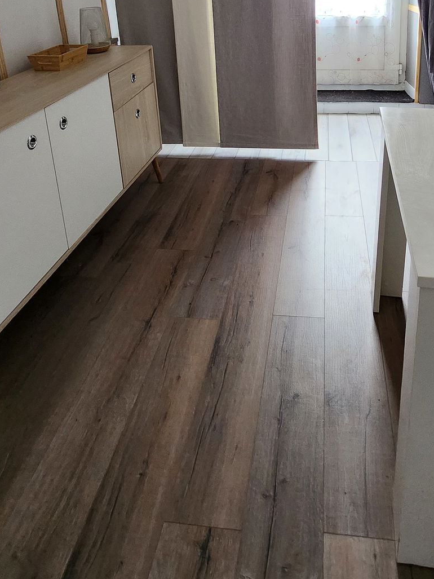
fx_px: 451
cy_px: 80
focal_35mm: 27
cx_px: 268
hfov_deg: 50.9
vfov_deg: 57.9
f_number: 2.2
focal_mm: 1.7
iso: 200
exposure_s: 1/50
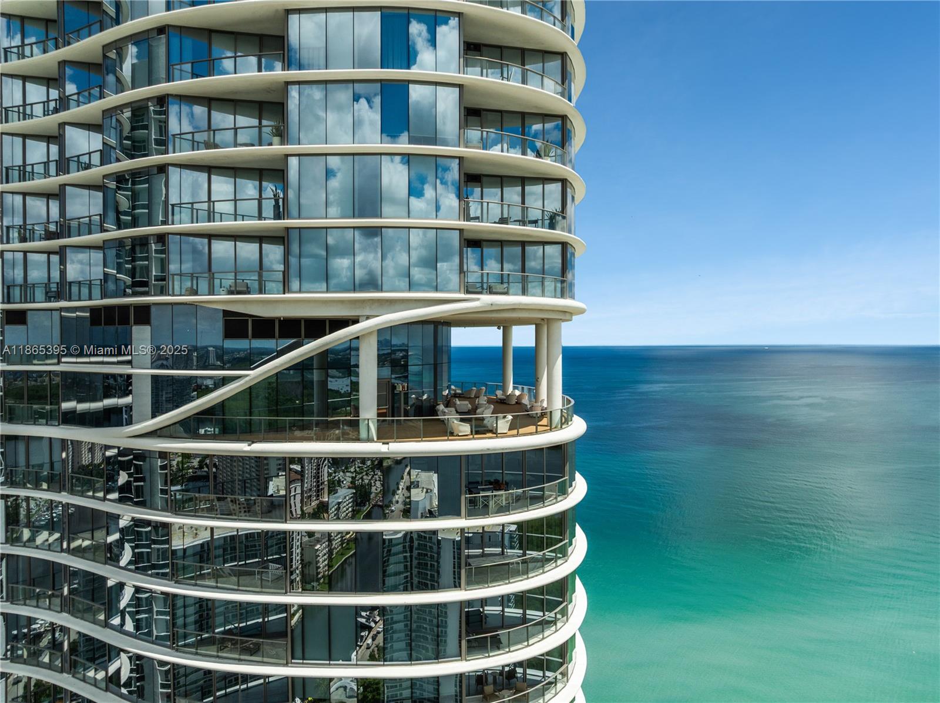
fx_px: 651
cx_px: 470
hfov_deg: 71.6
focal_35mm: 24
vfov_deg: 56.7
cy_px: 352
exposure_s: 1/4000
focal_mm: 12.29
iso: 150
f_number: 2.8
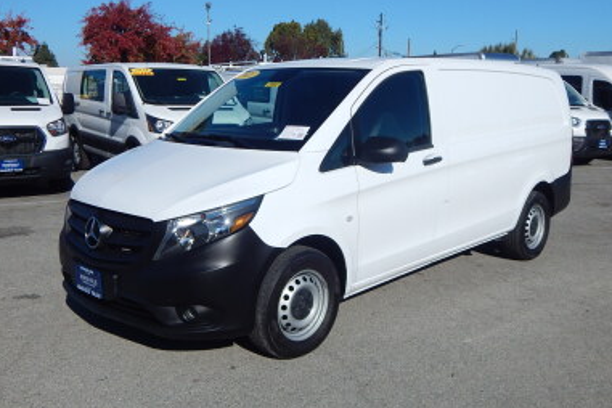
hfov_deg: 53.1
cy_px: 197
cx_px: 307
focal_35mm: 36
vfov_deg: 36.9
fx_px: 612
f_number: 6.7
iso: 125
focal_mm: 6.1
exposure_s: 1/1500
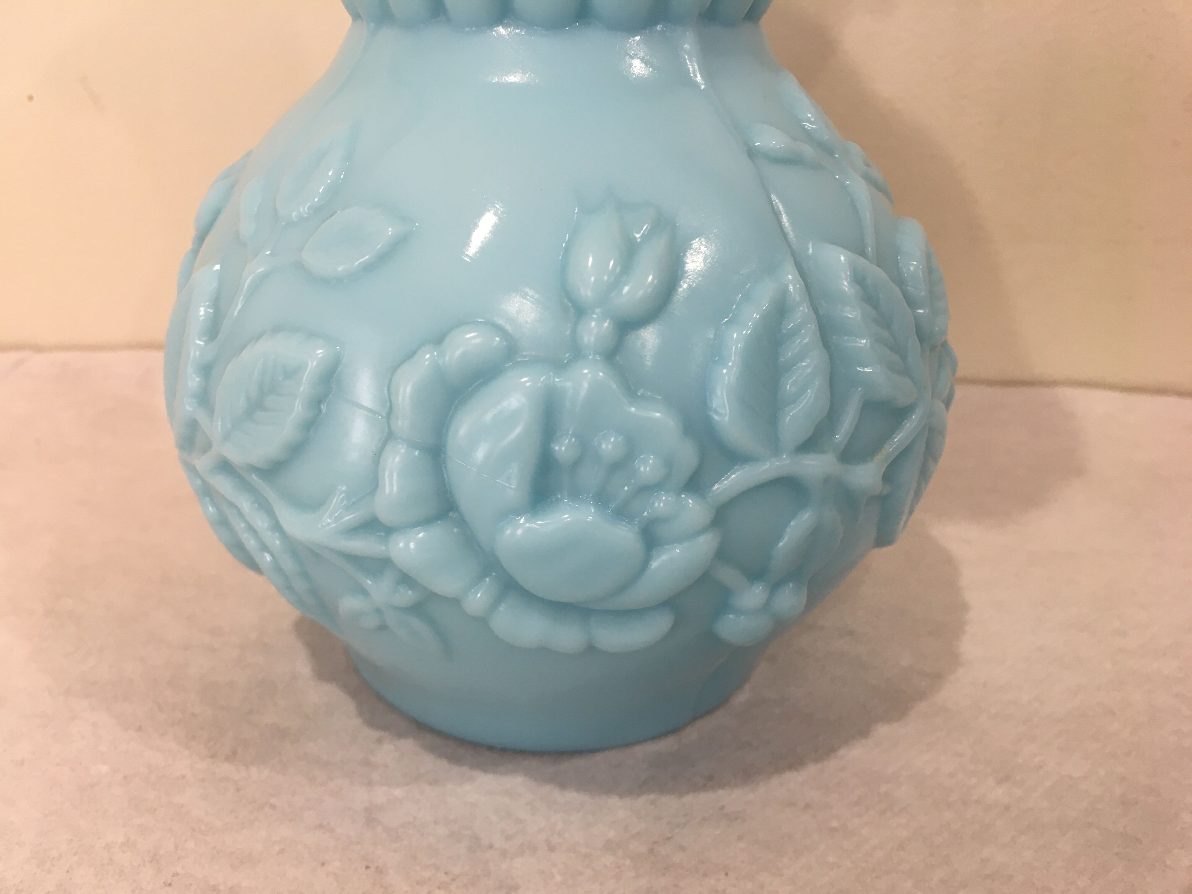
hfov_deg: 61.7
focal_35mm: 29
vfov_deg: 48.2
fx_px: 999
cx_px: 596
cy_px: 447
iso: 64
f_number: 2.2
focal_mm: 4.15
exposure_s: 1/33
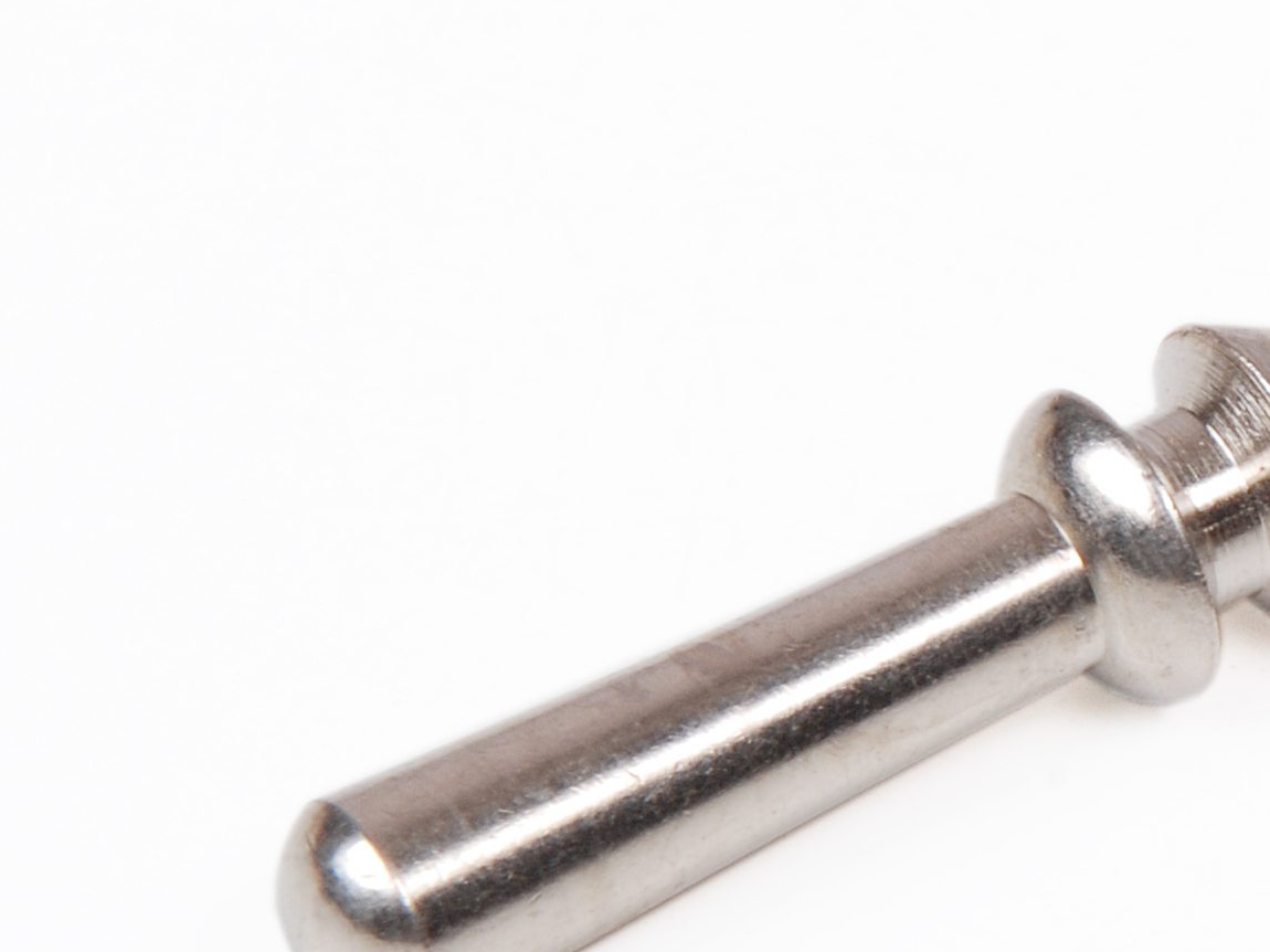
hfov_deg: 3.0
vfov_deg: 2.3
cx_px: 1821
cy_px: 497
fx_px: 24085
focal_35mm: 657
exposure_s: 1/125
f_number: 20
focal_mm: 135
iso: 200
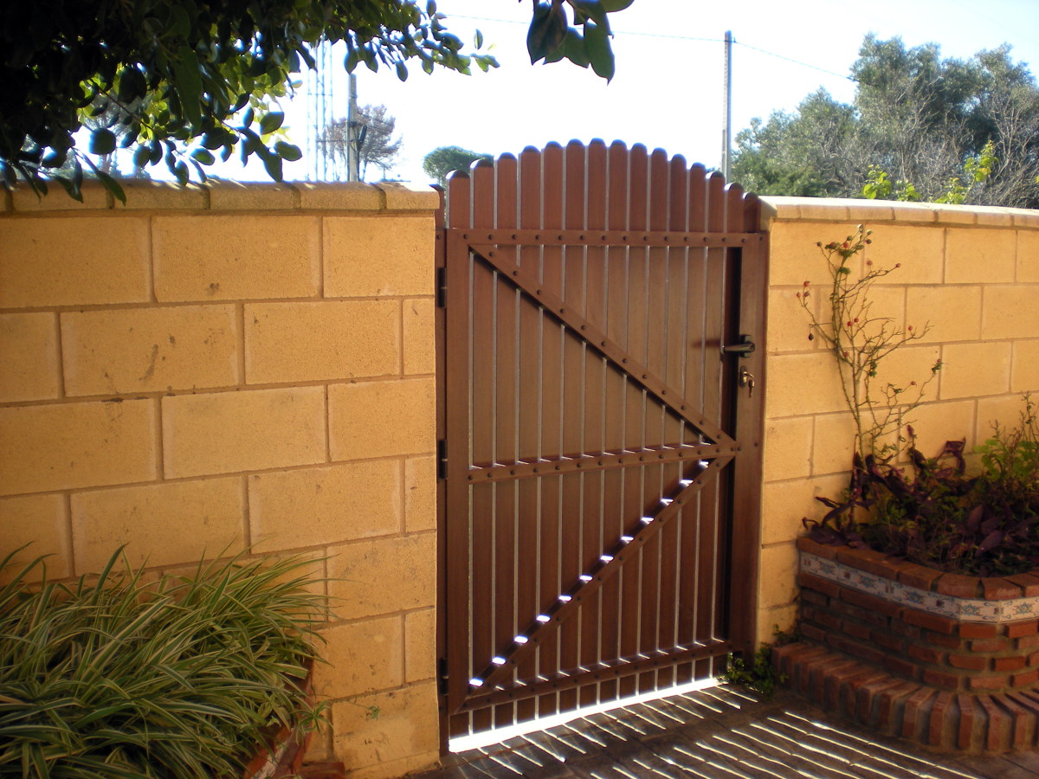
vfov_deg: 37.7
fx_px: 1141
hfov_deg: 49.0
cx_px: 520
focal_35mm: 38
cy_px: 390
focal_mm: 6.3
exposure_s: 1/248
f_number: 3.1
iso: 64
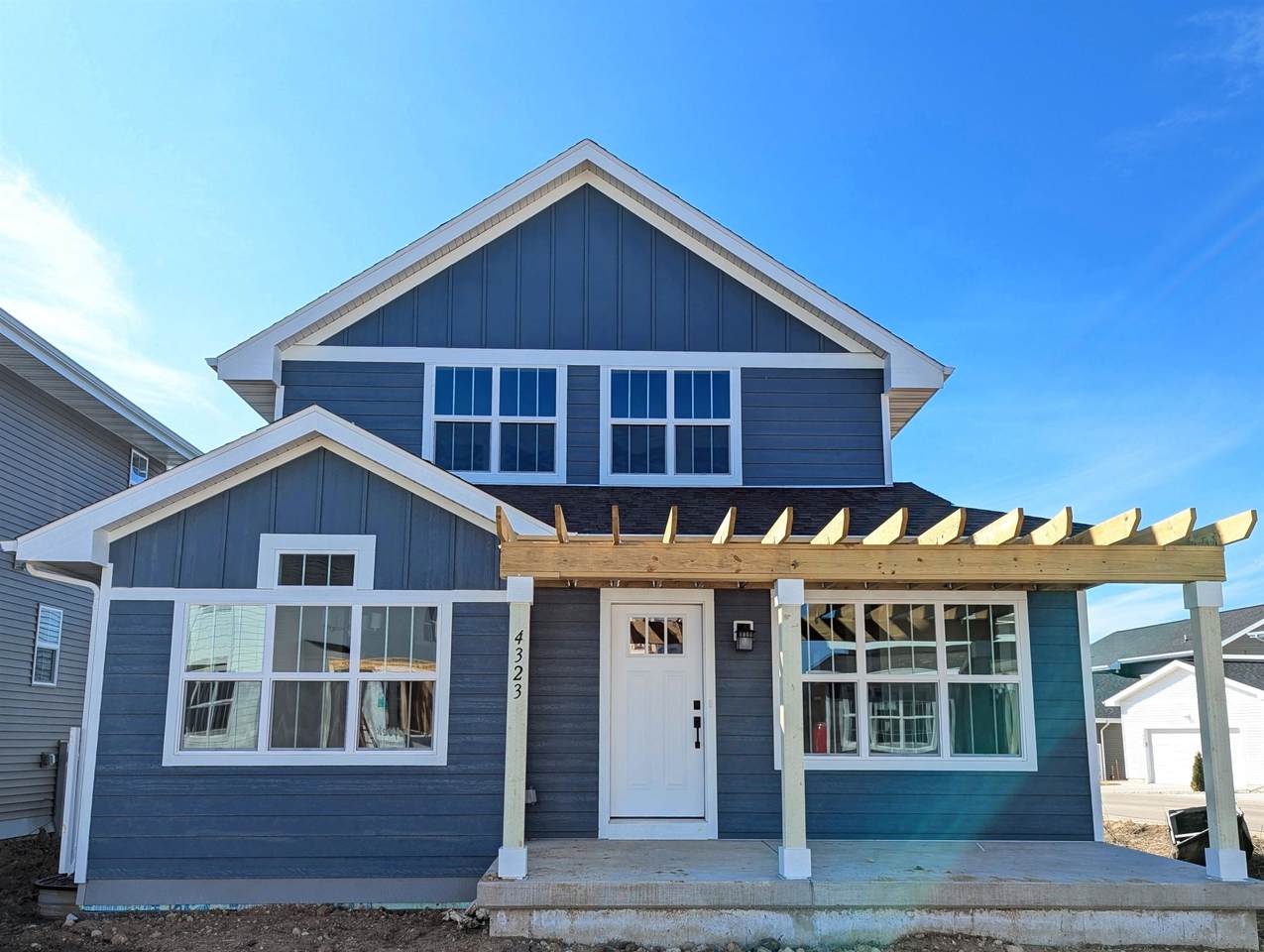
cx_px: 632
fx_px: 878
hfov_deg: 71.5
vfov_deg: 56.9
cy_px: 476
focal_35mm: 24
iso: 47
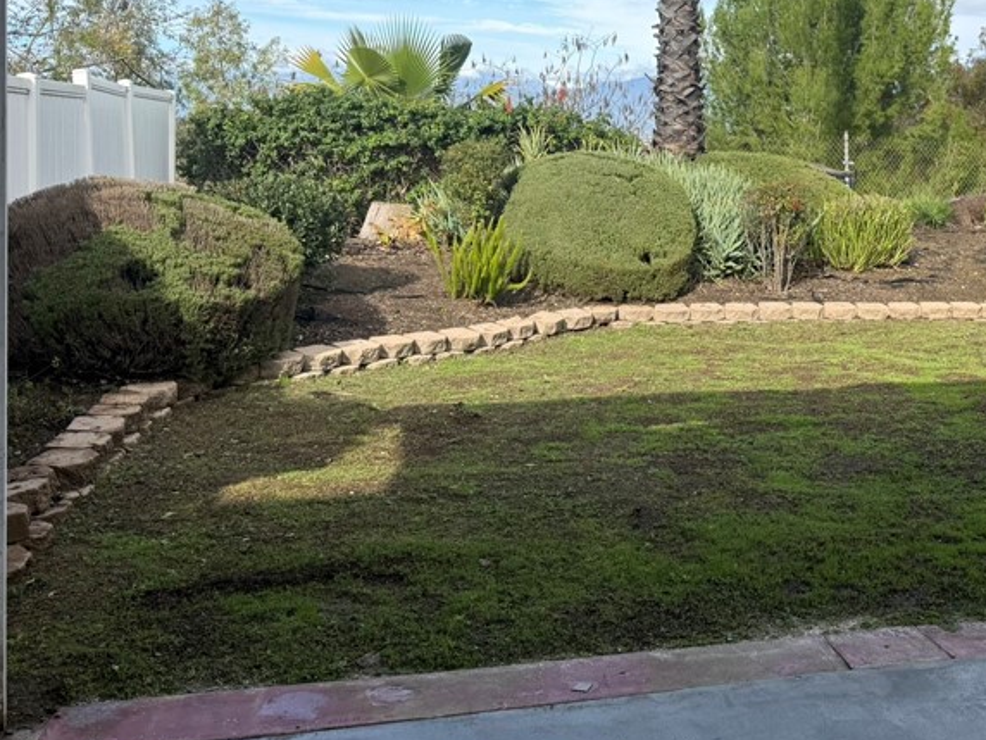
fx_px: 1225
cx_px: 793
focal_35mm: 43
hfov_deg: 41.9
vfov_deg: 33.1
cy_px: 210
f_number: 1.78
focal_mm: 6.76
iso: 100
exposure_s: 1/2801
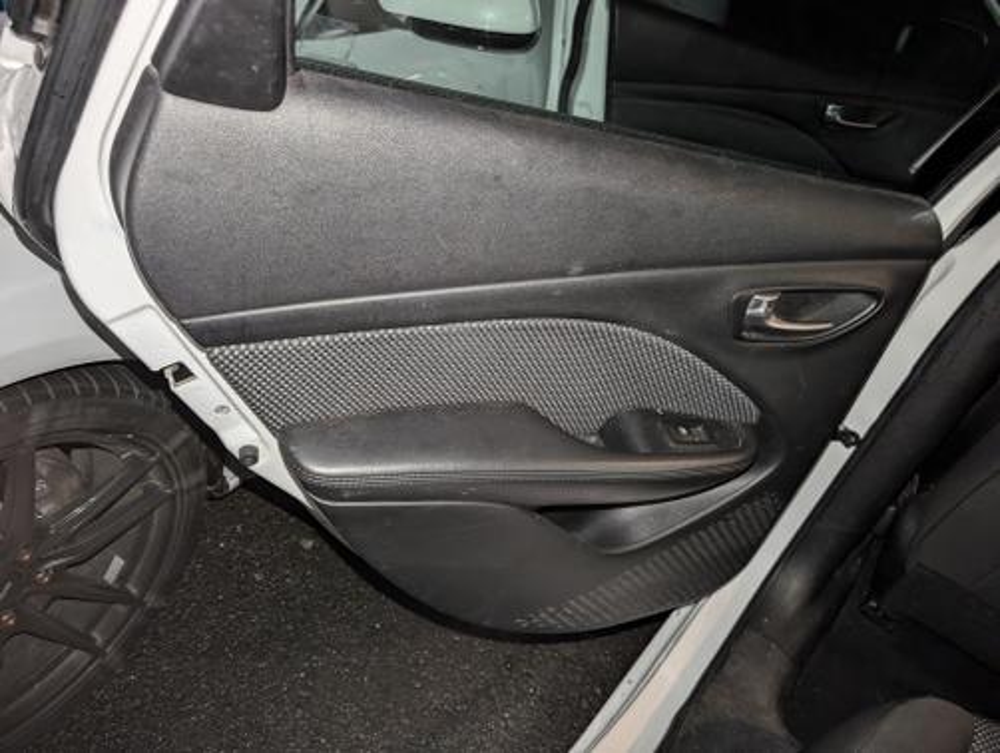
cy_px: 376
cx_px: 500
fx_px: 694
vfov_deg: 56.9
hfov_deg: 71.5
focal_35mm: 24
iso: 365
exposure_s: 1/23.8
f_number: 1.68
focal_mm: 6.9
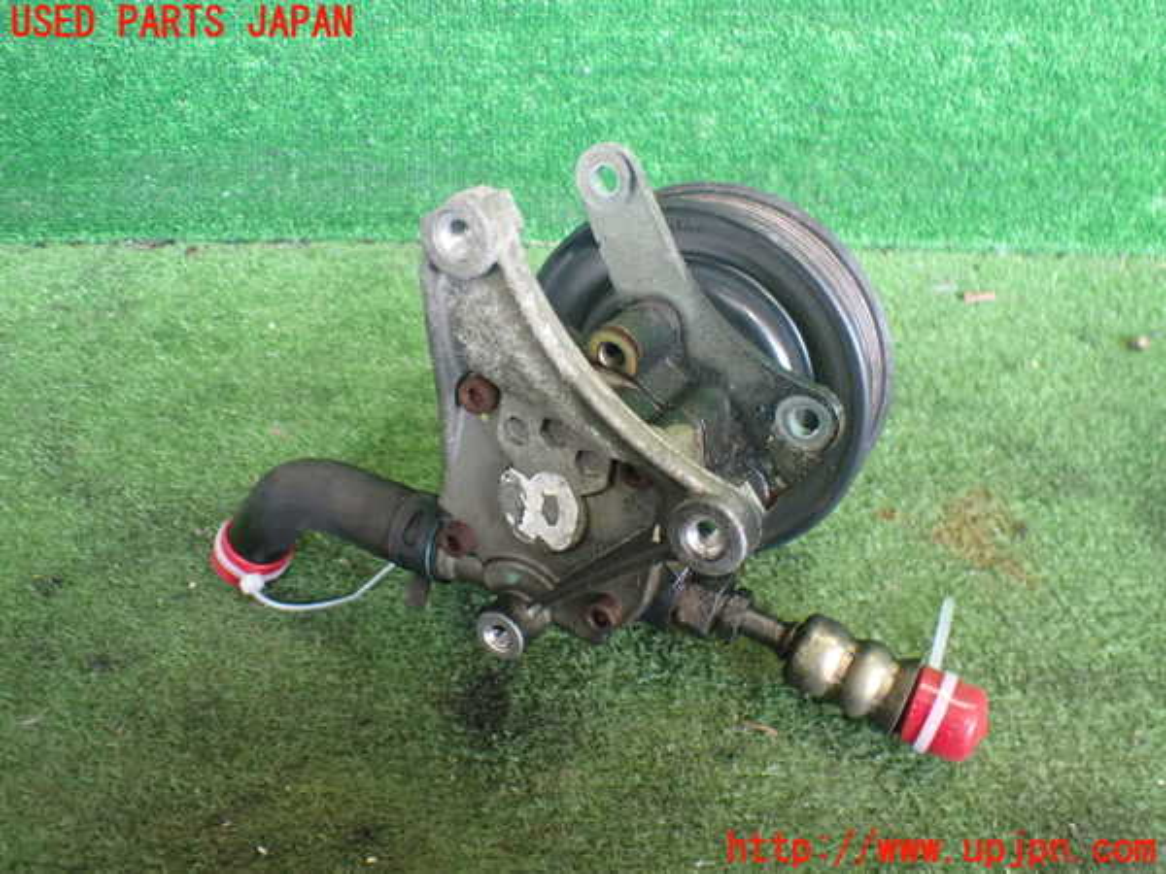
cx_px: 583
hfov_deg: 60.0
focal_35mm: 30
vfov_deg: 46.8
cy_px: 437
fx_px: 1011
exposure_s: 1/125
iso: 800
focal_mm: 5.4
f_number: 2.3
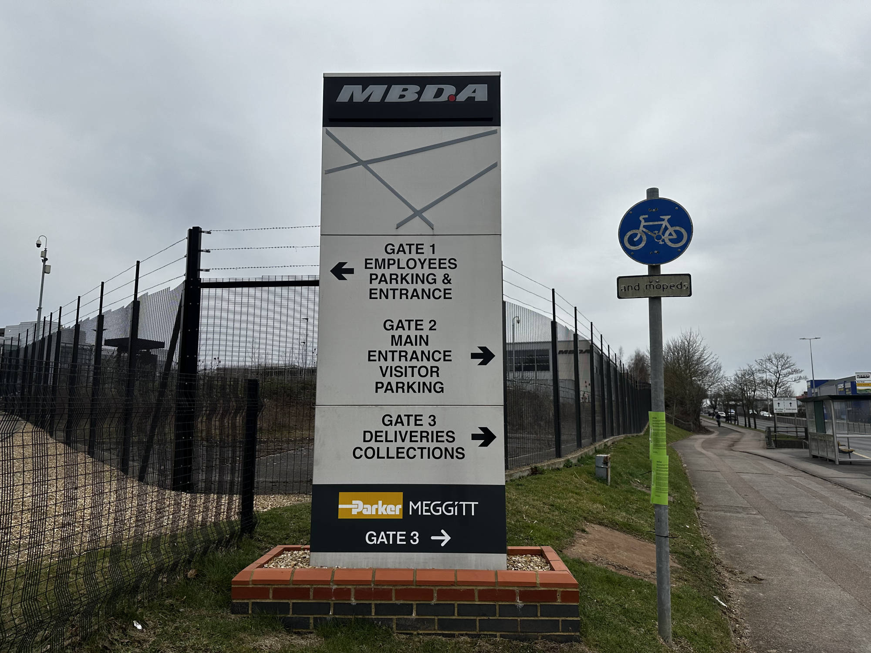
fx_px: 604
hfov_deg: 71.6
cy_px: 326
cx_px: 436
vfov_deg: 56.8
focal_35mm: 24
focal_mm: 6.86
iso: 80
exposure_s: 1/4348
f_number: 1.78
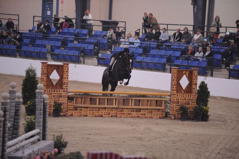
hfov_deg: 10.3
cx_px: 120
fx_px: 1327
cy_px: 80
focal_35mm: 200
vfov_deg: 6.9
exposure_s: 1/400
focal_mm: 200
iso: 5000
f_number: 2.8
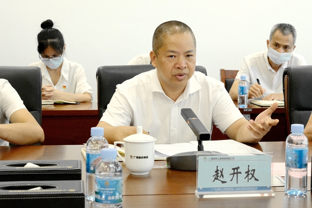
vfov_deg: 18.7
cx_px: 156
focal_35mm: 73
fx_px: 633
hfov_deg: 27.7
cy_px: 104
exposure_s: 1/90
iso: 12800
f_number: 9
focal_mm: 48.5
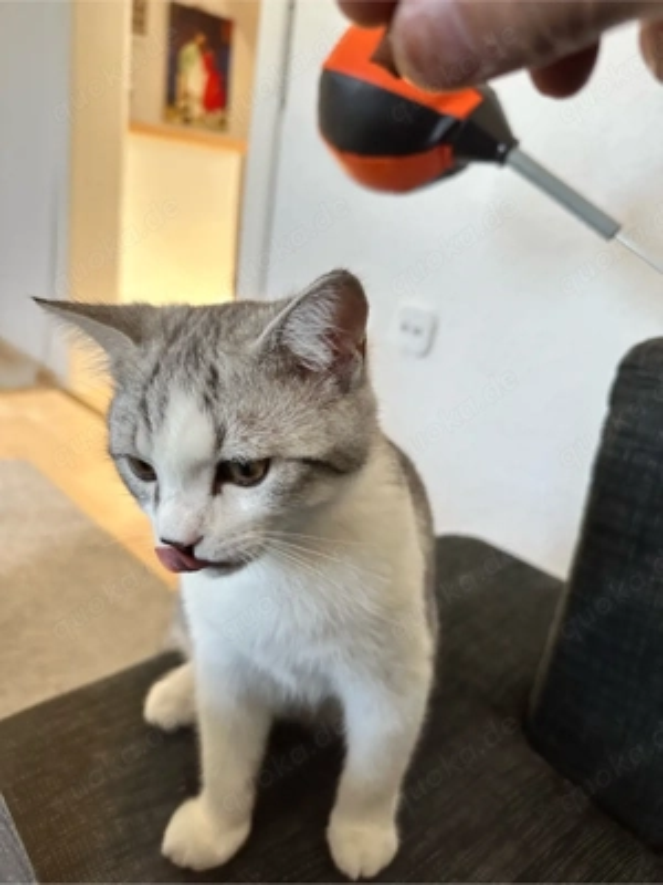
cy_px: 442
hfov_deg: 56.8
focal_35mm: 24
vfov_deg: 71.6
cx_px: 332
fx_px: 613
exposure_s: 1/121
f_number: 1.78
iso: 160
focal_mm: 6.86
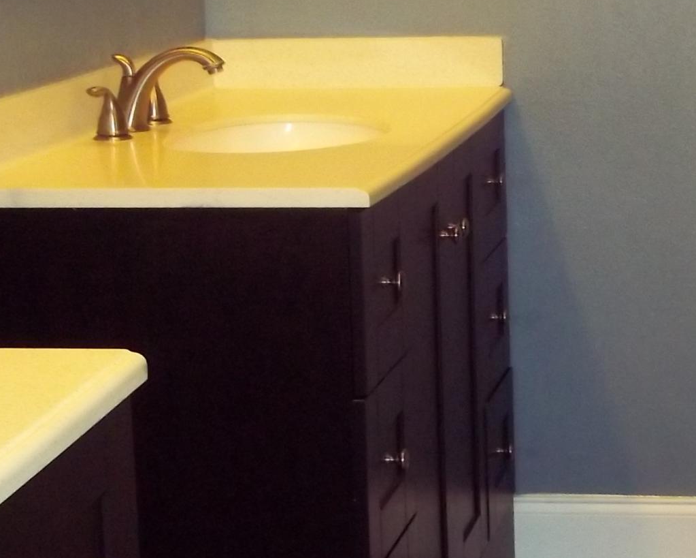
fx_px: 2122
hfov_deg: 18.4
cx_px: 601
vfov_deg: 14.9
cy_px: 157
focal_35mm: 103
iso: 320
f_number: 3.1
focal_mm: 6.5
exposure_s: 1/30
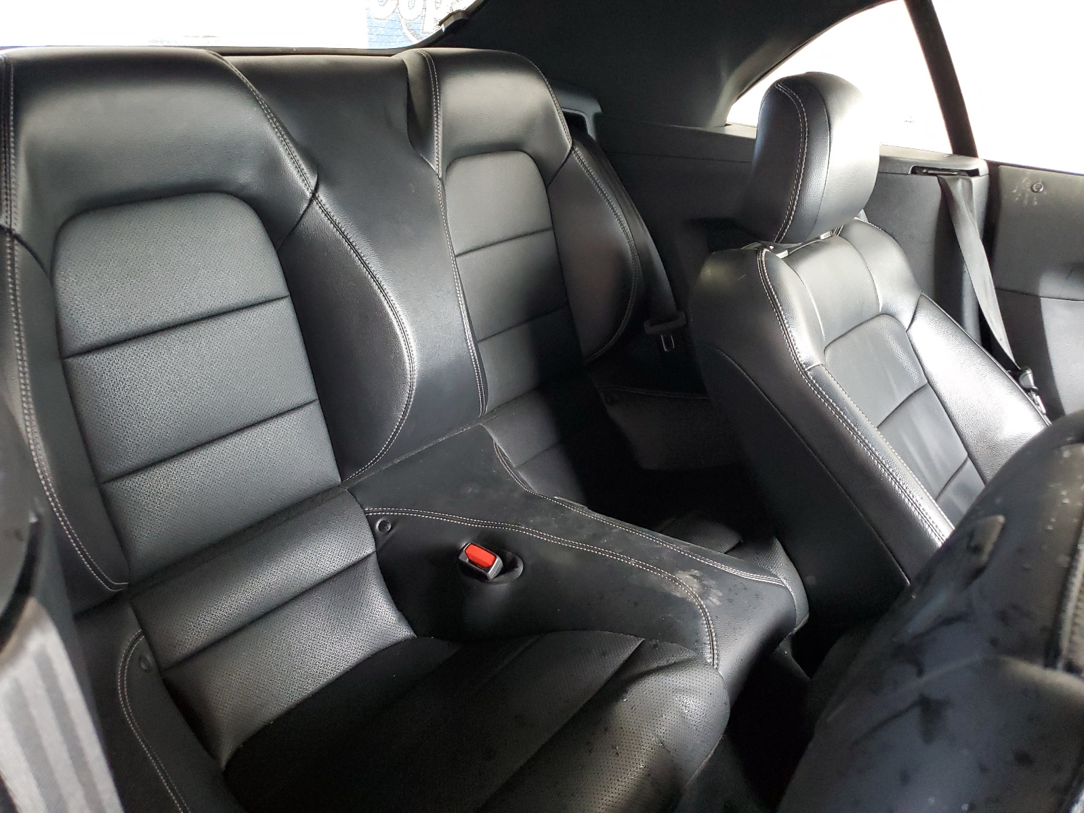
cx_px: 542
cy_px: 406
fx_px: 814
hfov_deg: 67.3
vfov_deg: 53.1
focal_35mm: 26
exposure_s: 1/60.2
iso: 311
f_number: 1.5
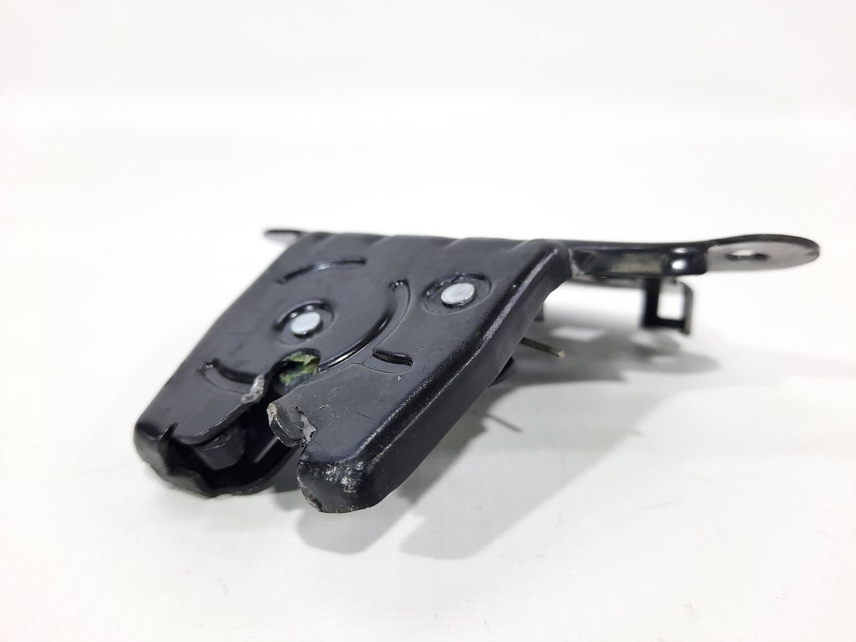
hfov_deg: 69.4
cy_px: 321
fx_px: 618
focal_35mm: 25
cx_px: 428
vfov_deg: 54.9
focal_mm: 4.6
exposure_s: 1/50
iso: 100
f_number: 2
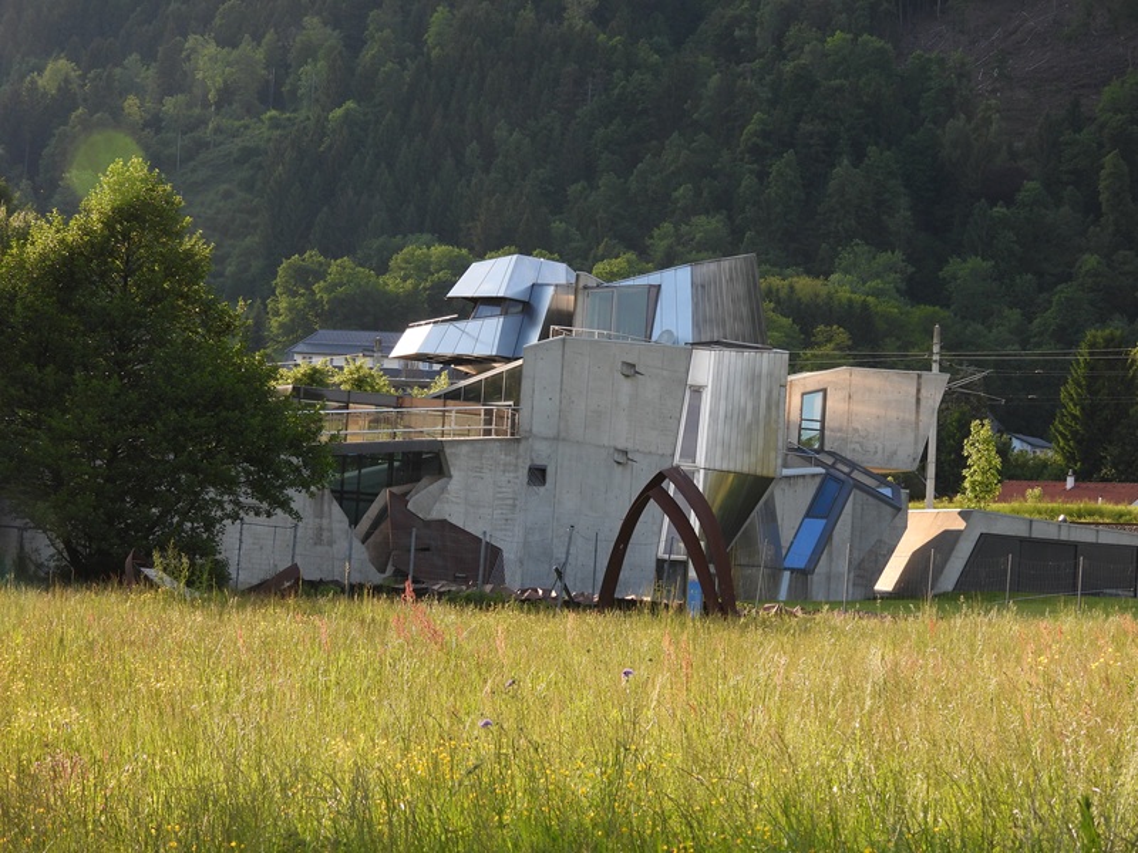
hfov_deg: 23.0
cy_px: 426
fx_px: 2794
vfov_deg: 17.4
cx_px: 569
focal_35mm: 85
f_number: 4
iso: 100
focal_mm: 15.2
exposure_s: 1/250
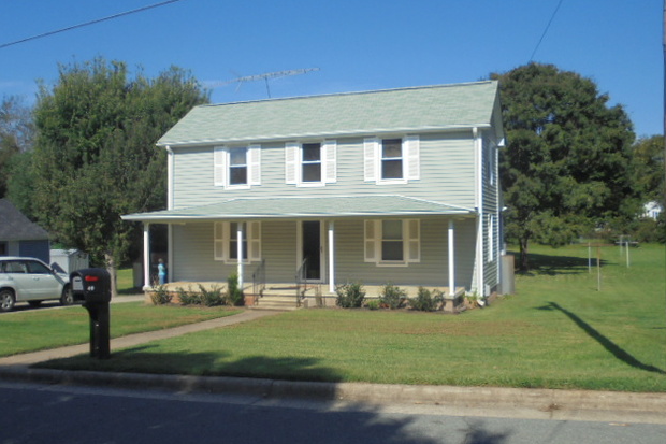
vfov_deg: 36.9
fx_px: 666
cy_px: 219
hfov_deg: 53.1
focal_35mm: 36
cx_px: 338
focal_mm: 6.1
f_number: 12.5
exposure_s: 1/100
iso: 100
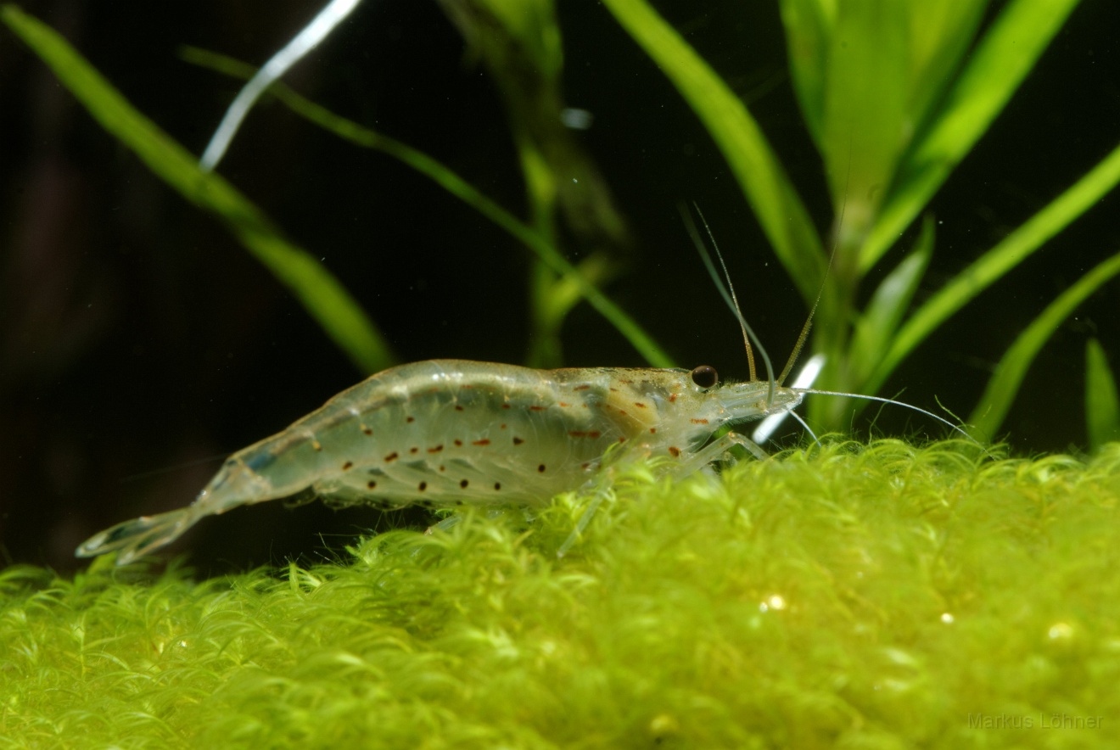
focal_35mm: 150
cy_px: 375
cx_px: 560
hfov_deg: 13.7
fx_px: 4673
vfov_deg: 9.2
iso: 100
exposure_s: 1/125
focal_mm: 100
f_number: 22
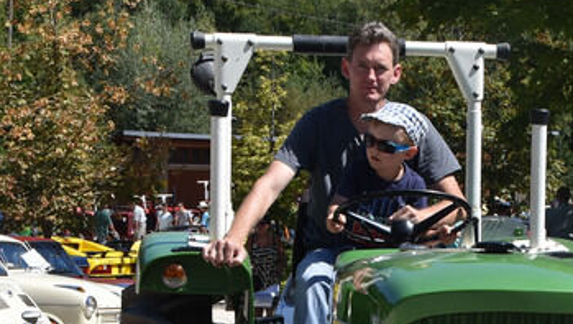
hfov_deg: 19.7
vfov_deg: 11.0
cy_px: 410
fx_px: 1642
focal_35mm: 108
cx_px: 425
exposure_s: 1/400
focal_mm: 24
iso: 200
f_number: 10
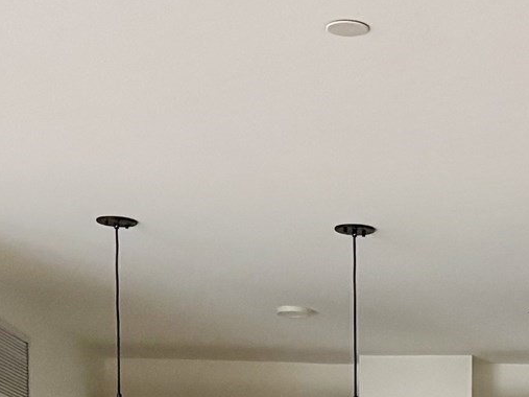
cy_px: 649
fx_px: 1604
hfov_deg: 18.5
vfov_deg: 13.1
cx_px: 448
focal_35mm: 105
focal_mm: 5.96
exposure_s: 1/40
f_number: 1.6
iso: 640
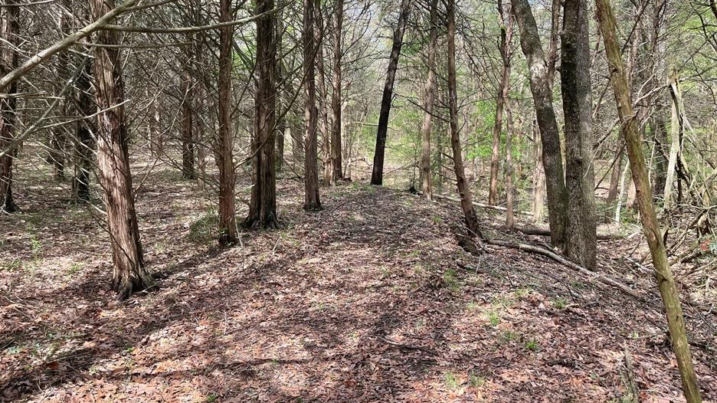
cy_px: 115
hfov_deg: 62.6
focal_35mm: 31
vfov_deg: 37.1
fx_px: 589
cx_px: 355
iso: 50
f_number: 1.6
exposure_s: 1/331
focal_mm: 5.1
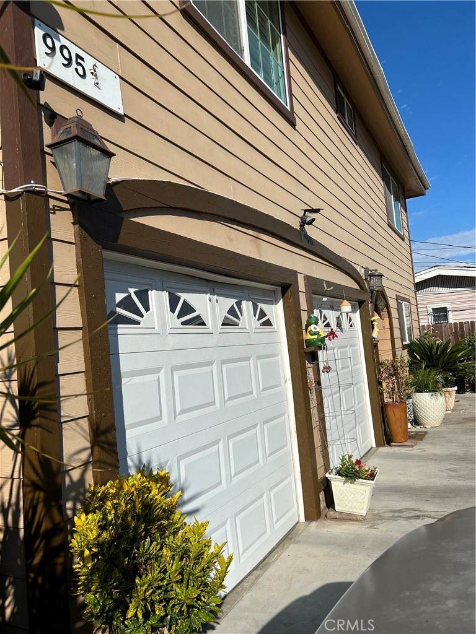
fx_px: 477
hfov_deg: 53.1
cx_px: 238
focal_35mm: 26
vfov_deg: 67.3
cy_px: 317
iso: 50
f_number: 1.5
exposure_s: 1/8696
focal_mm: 5.7
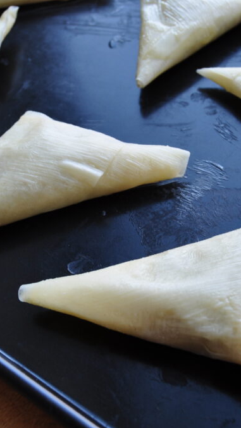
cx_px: 139
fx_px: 647
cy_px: 214
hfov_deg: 21.1
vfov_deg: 36.6
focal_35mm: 57
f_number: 6.3
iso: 200
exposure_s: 1/20
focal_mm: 24
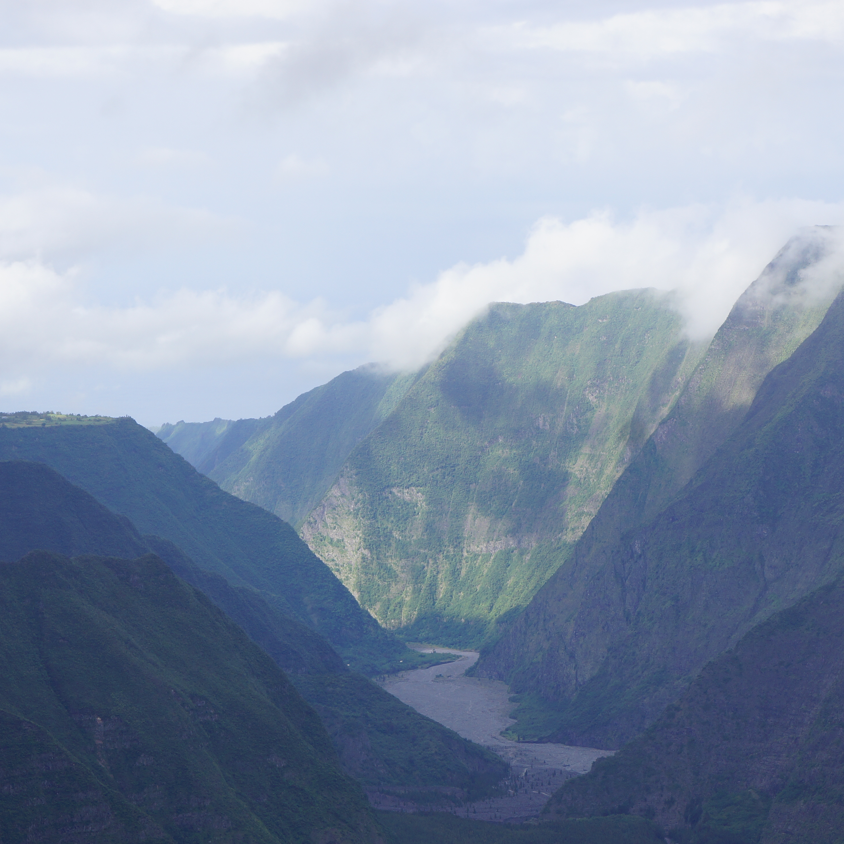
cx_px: 378
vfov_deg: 13.4
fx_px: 3586
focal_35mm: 130
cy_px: 569
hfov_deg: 13.4
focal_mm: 50
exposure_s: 1/100
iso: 100
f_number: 10
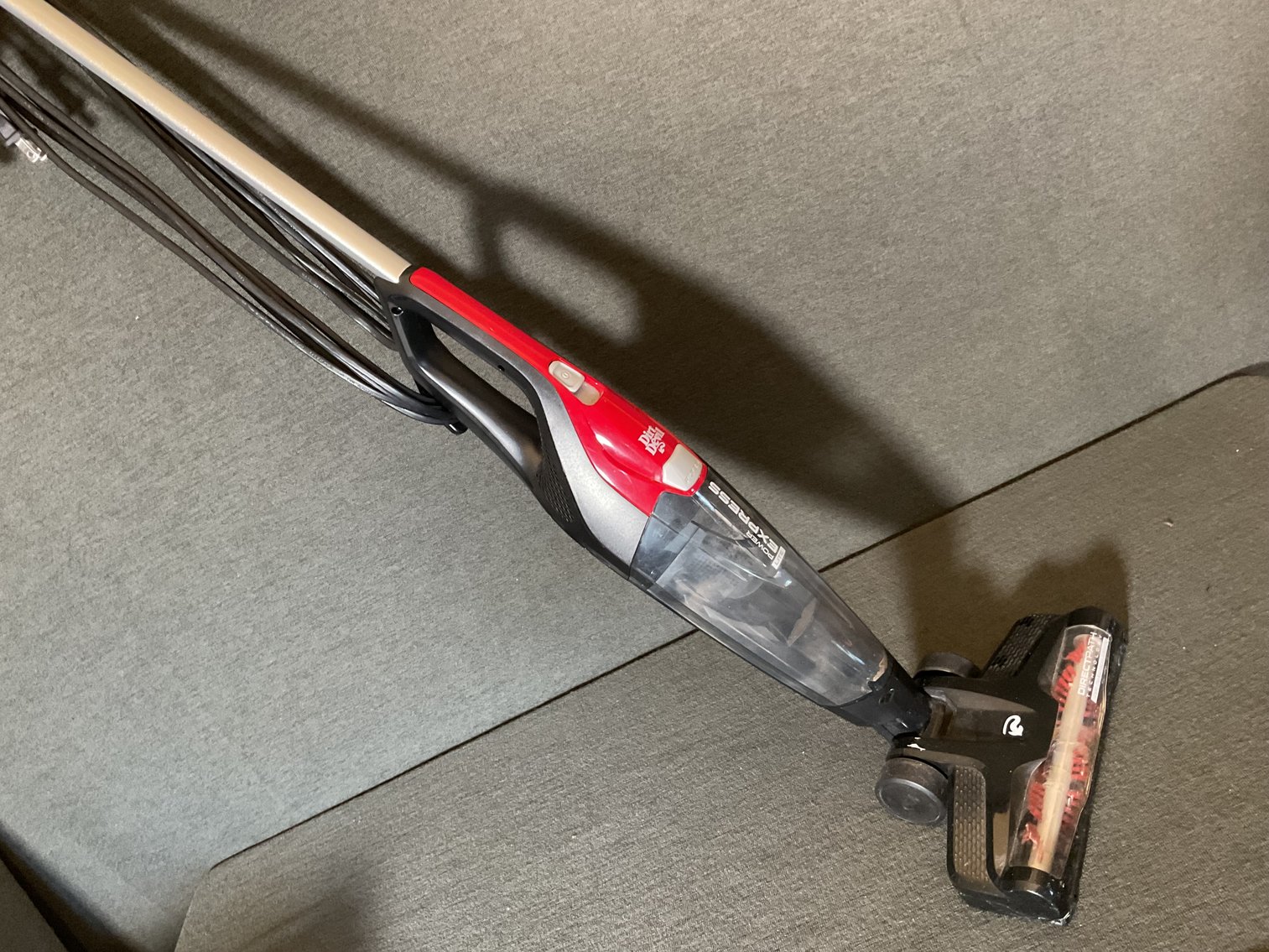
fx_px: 1063
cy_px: 476
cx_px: 634
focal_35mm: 29
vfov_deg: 48.2
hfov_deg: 61.7
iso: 320
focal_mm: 3
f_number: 1.8
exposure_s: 1/25
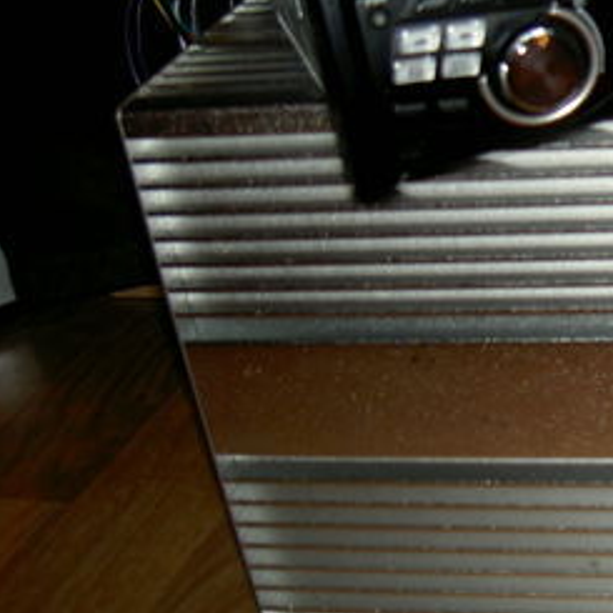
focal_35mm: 90
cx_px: 756
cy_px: 213
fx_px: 1803
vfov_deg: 19.2
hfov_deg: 18.2
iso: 50
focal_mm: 8
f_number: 2.8
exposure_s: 1/8
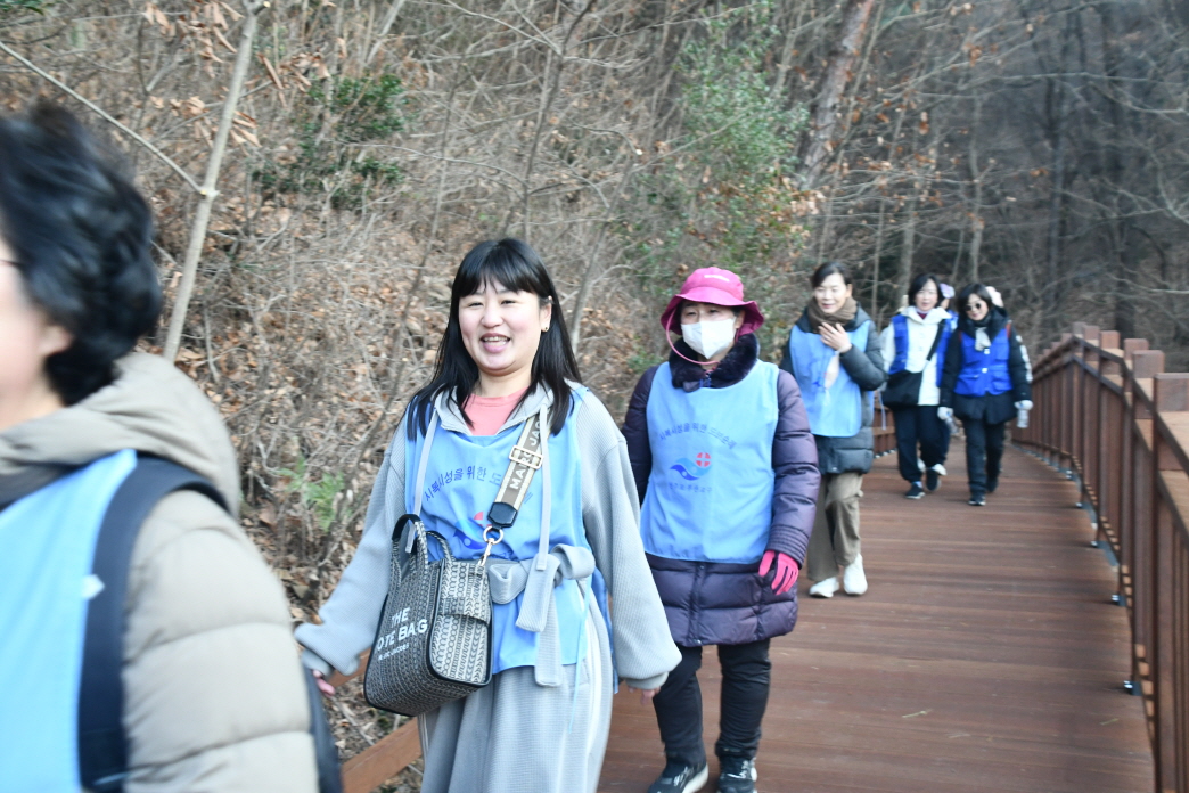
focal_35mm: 42
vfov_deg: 31.9
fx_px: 1387
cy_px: 396
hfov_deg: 46.4
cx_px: 594
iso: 1000
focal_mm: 28
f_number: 4.5
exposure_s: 1/80
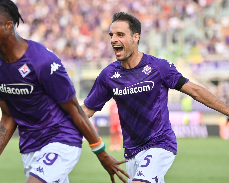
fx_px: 1647
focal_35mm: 243
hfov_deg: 8.0
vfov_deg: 6.4
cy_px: 85
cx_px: 107
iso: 1600
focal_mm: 180
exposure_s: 1/5000
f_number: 4
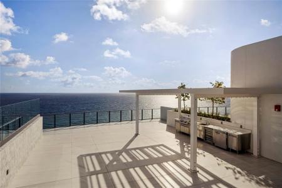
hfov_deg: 81.2
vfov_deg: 59.5
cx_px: 141
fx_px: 164
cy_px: 94
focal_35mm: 21
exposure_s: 1/800
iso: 100
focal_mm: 21
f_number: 8
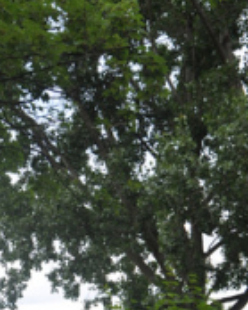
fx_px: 931
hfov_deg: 15.1
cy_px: 420
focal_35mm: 101
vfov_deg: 17.6
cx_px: 49
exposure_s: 1/1000
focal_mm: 25
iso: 400
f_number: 4
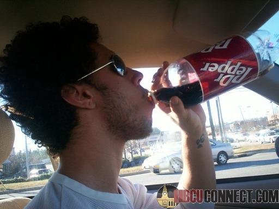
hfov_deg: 51.4
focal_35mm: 36
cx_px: 140
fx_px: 290
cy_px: 104
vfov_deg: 39.7
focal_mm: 6
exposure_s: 1/115
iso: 100
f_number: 4.5
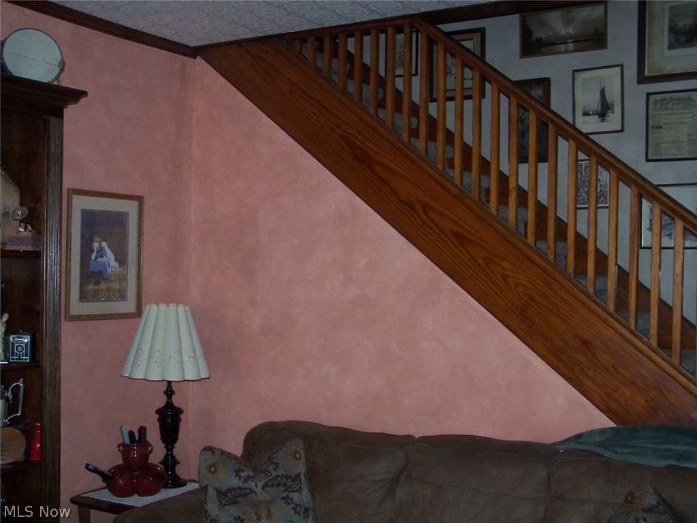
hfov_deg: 39.7
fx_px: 966
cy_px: 262
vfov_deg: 30.3
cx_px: 348
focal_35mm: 48
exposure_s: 1/60
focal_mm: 8
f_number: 3
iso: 140
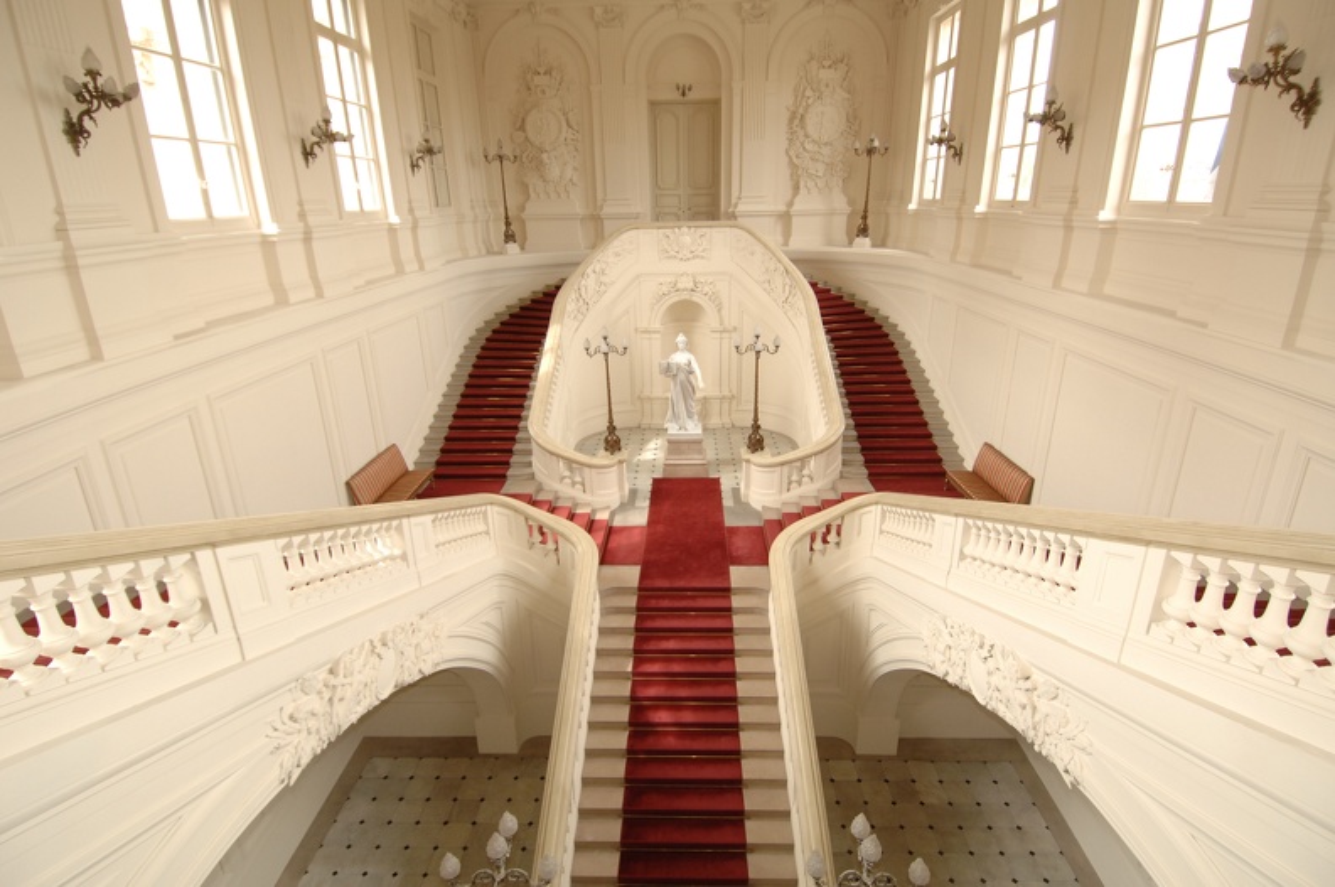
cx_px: 668
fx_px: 667
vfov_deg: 67.2
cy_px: 444
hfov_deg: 90.1
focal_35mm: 18
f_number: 5
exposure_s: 1/80
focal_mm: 12
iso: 400
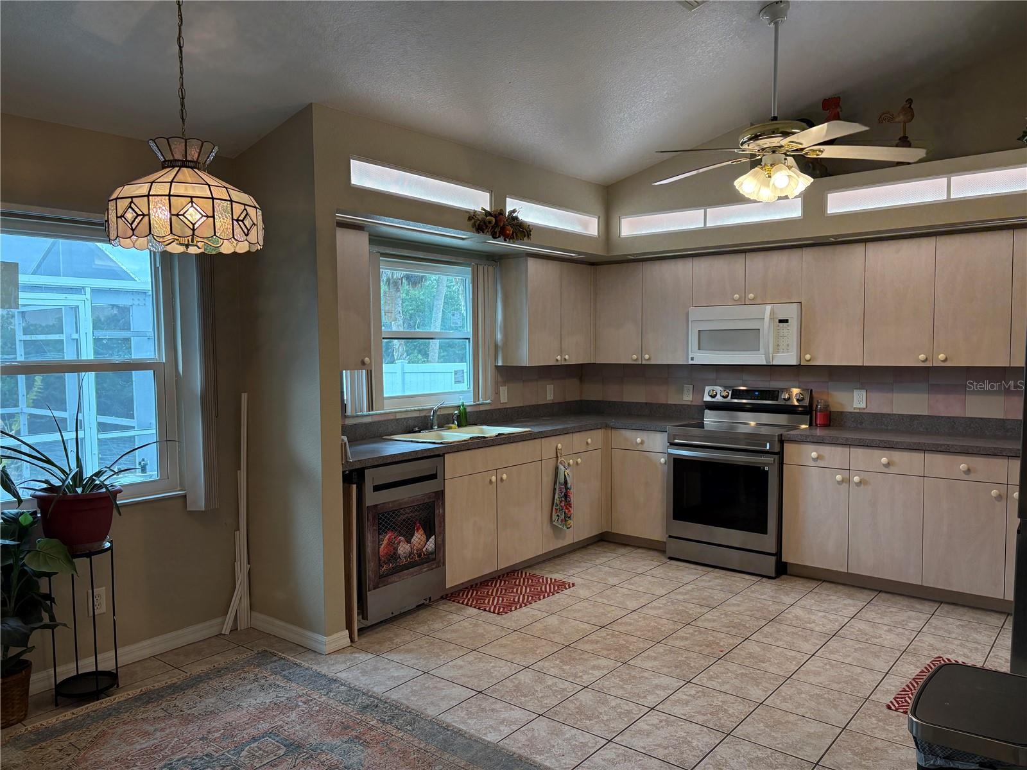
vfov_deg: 53.1
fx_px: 771
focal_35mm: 26
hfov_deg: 67.3
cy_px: 385
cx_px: 514
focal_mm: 5.96
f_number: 1.6
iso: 125
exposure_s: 1/158
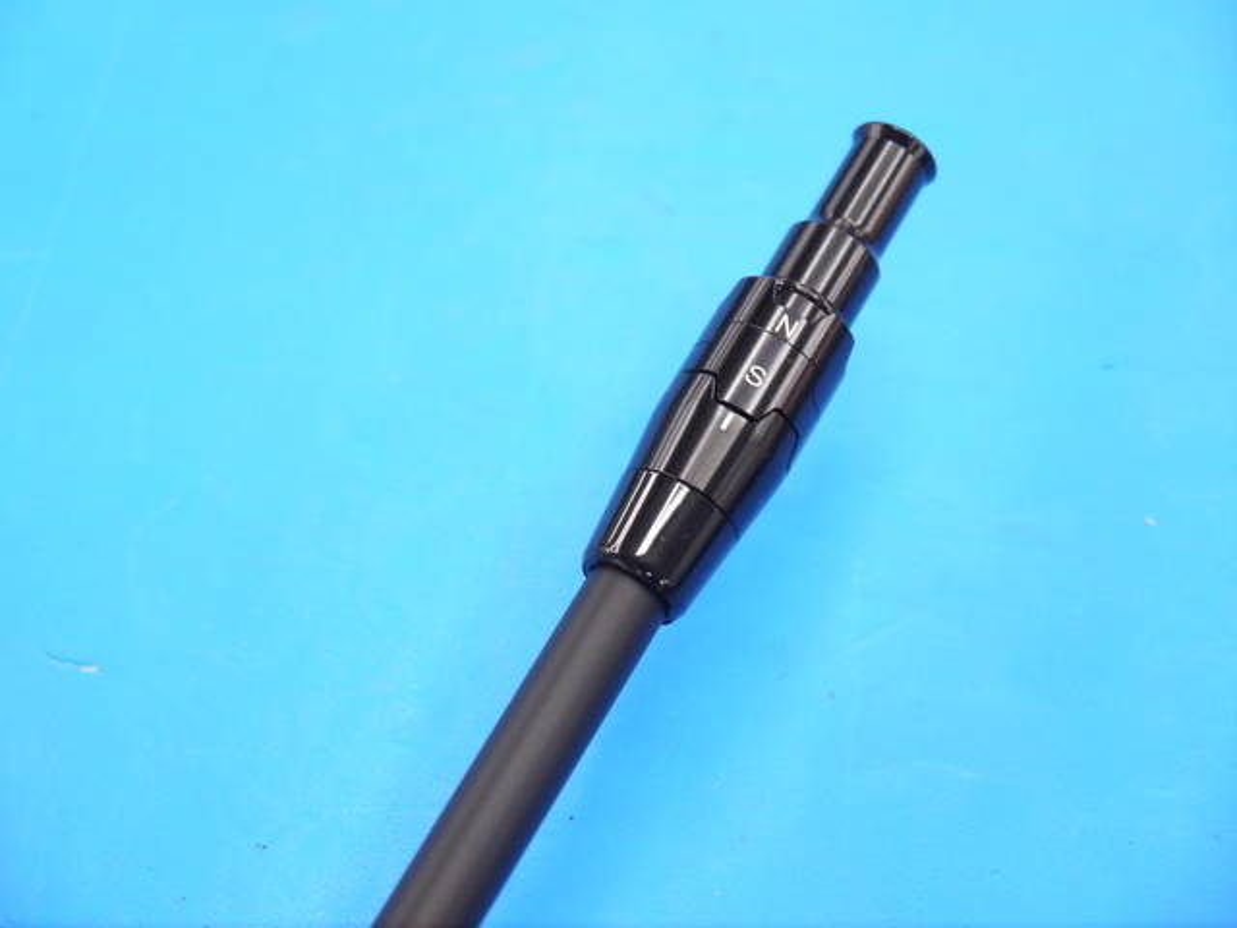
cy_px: 464
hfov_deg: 23.3
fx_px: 3002
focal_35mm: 84
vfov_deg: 17.6
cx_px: 618
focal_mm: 42
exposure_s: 1/80
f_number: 5.6
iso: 800
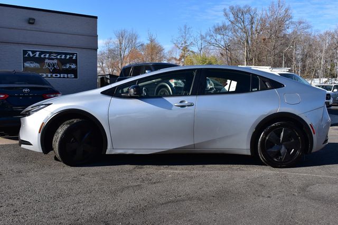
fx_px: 324
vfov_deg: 38.3
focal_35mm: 34
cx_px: 169
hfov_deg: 55.1
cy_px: 112
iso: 320
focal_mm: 23
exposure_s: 1/500
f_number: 11
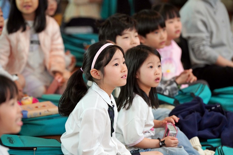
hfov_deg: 10.3
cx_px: 116
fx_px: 1294
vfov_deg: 6.9
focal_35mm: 200
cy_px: 78
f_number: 4
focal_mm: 200
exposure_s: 1/250
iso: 5000
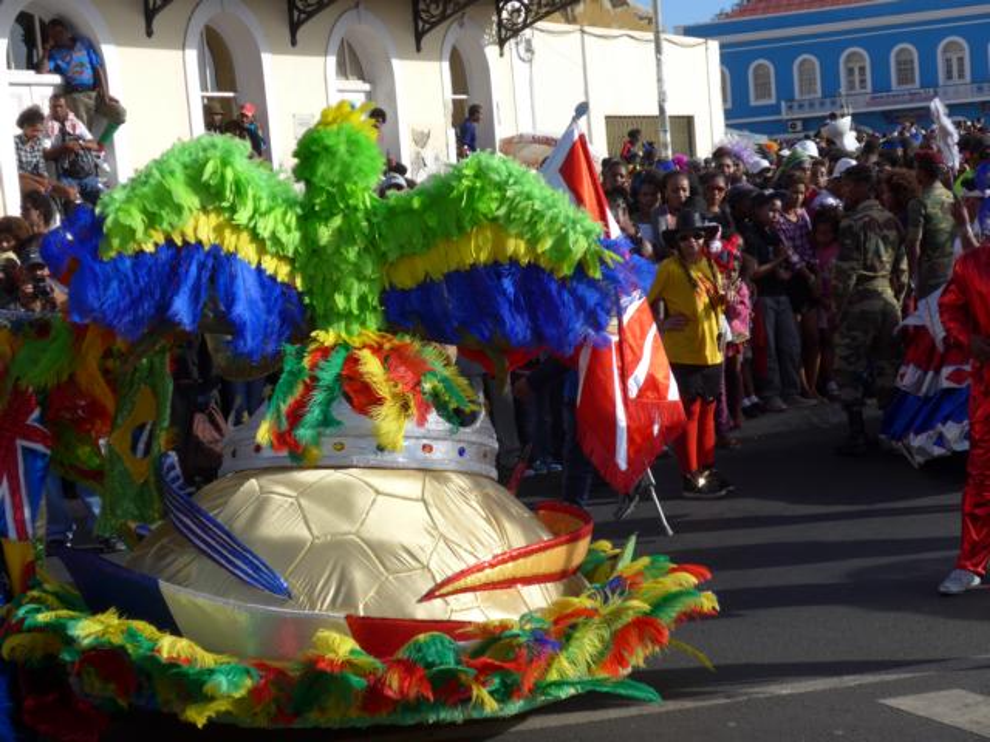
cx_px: 495
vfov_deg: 24.8
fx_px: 1687
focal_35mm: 59
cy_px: 371
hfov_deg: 32.7
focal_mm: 12.7
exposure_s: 1/1000
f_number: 3.7
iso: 80
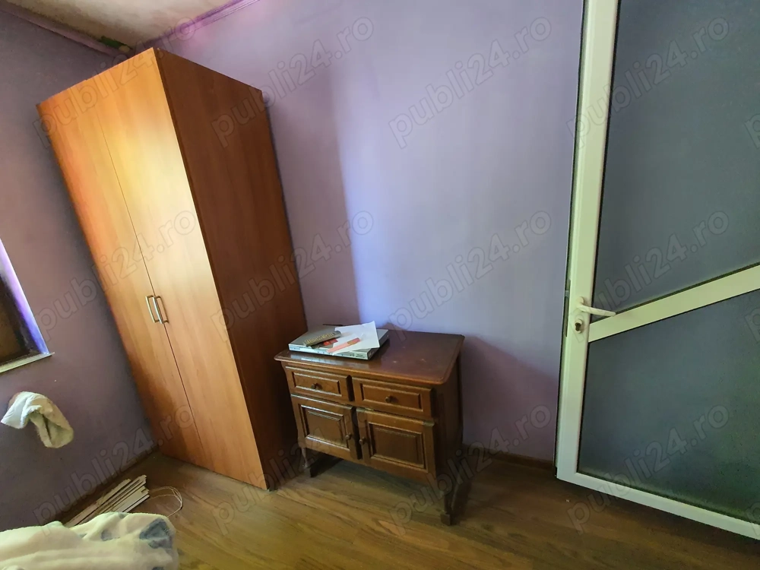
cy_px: 285
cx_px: 380
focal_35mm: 13
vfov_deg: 89.9
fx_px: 285
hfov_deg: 106.2
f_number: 2.2
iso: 640
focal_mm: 1.8
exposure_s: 1/33
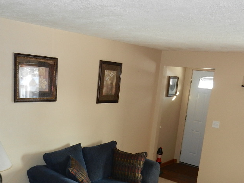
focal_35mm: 41
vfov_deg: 34.2
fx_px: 289
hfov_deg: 45.6
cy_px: 144
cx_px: 104
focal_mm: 4.5
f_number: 3.5
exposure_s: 1/30
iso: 200
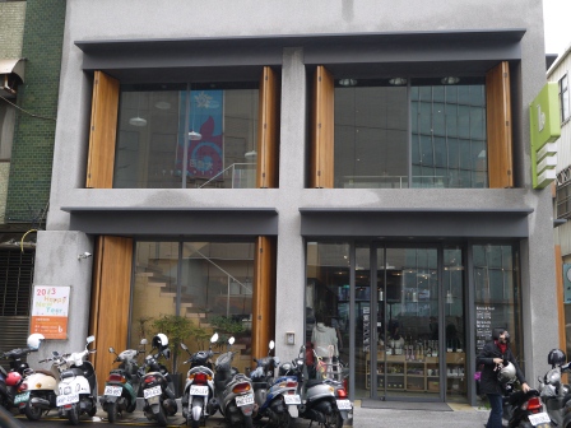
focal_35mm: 38
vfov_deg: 37.7
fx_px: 627
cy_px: 214
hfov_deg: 49.0
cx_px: 286
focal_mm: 19
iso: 160
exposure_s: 1/125
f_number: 5
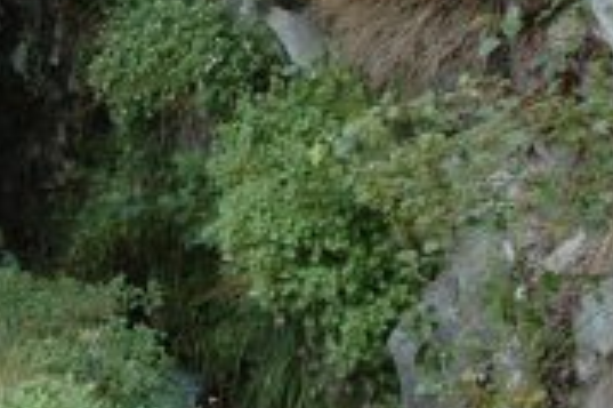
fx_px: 1990
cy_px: 75
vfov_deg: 11.6
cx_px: -219
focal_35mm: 117
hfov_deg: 16.4
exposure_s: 1/80
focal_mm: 28
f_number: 4.5
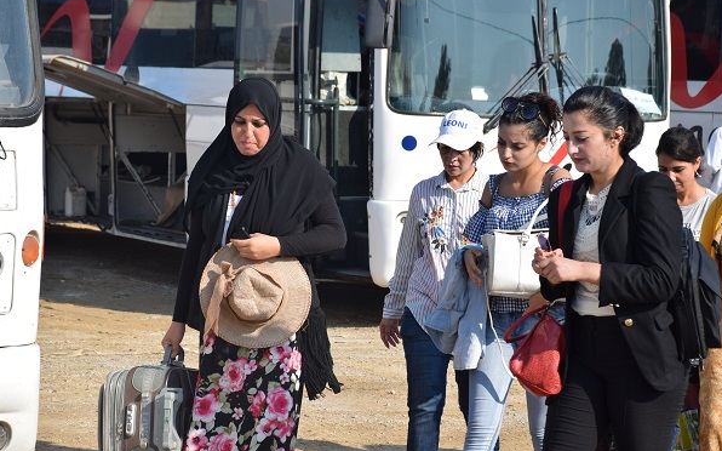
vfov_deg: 11.3
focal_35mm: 116
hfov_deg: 18.1
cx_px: 361
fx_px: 2272
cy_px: 212
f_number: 10
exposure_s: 1/400
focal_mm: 75
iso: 200
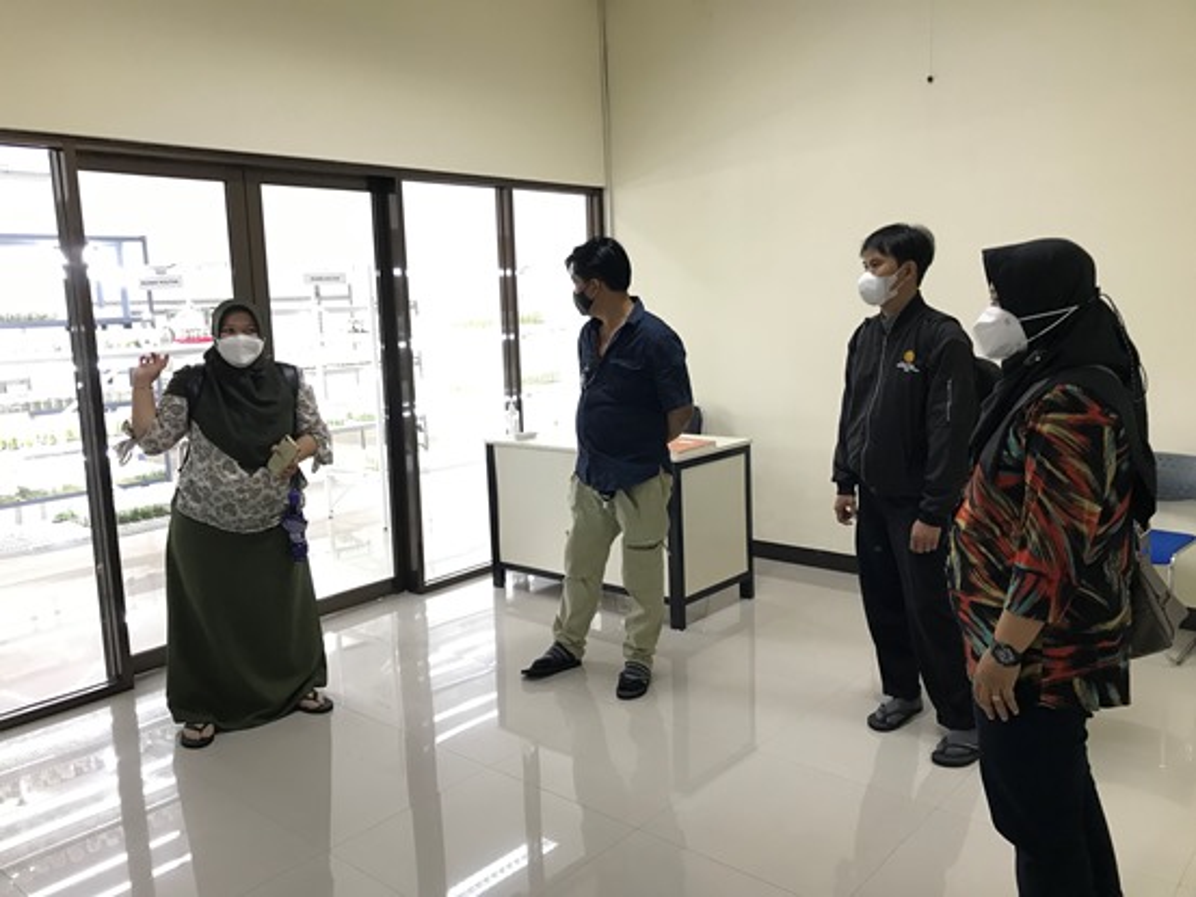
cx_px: 598
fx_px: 968
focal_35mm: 28
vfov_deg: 49.8
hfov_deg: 63.4
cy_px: 448
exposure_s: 1/17
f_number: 1.8
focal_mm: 3.99
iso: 40
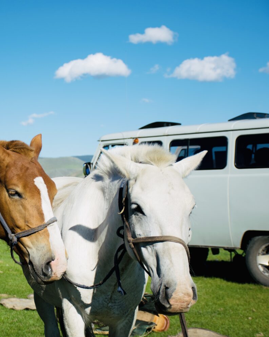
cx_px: 16
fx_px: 846
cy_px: 168
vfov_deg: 22.5
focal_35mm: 85
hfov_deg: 17.7
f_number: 4.5
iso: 100
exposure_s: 1/800
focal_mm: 40
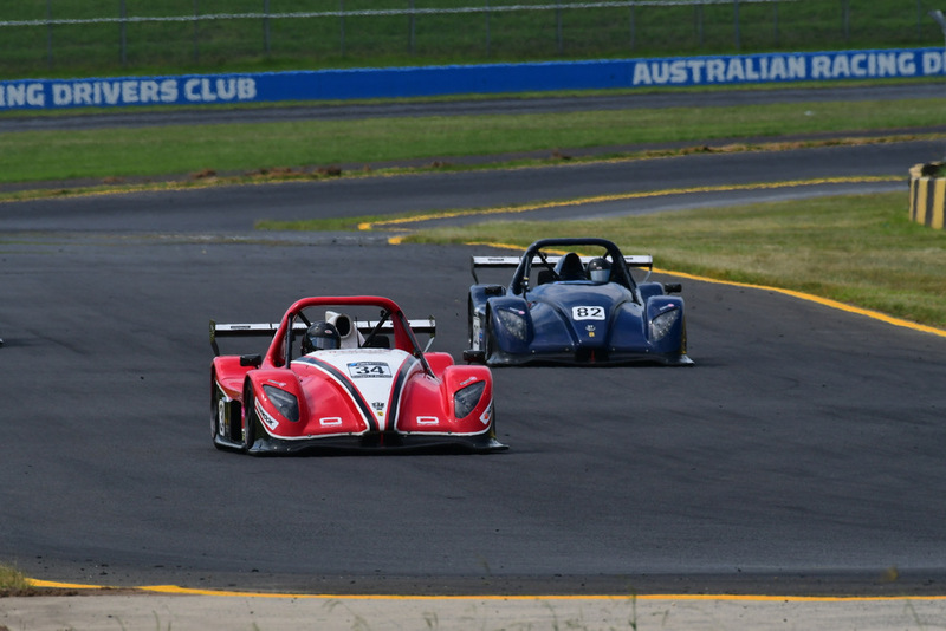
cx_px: 473
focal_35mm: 750
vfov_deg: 1.8
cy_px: 316
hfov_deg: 2.7
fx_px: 19714
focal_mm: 500
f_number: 13
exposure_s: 1/640
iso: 400
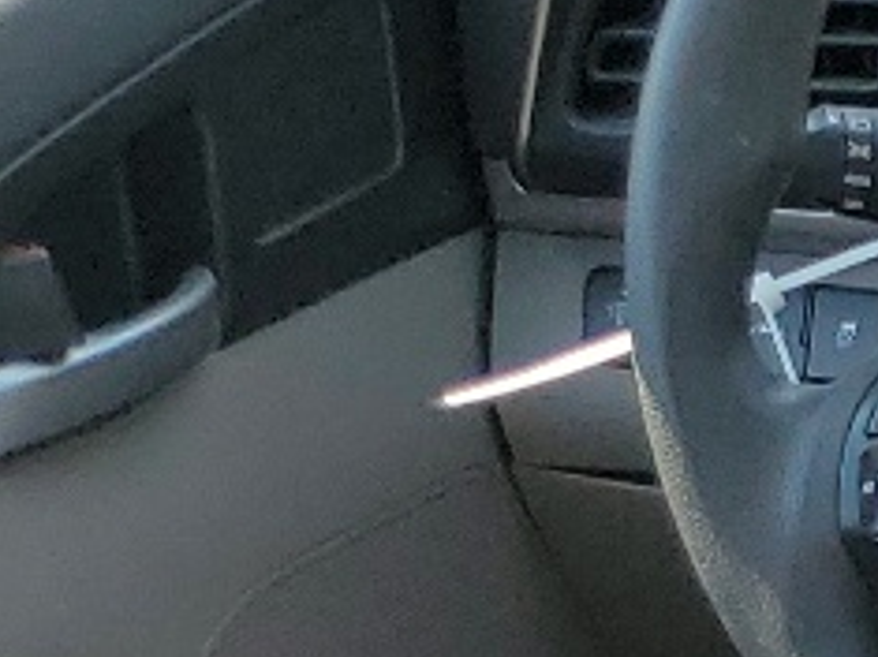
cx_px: 2686
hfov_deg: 9.0
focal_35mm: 177
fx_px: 4487
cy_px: 1564
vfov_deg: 7.8
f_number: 1.5
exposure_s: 1/667
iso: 50
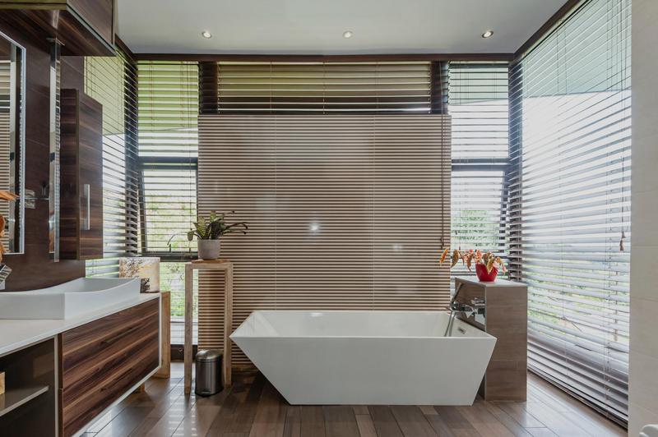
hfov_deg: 96.8
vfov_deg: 73.6
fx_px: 292
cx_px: 329
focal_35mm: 16
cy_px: 218
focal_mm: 16
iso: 400
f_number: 7.1
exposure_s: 1/80
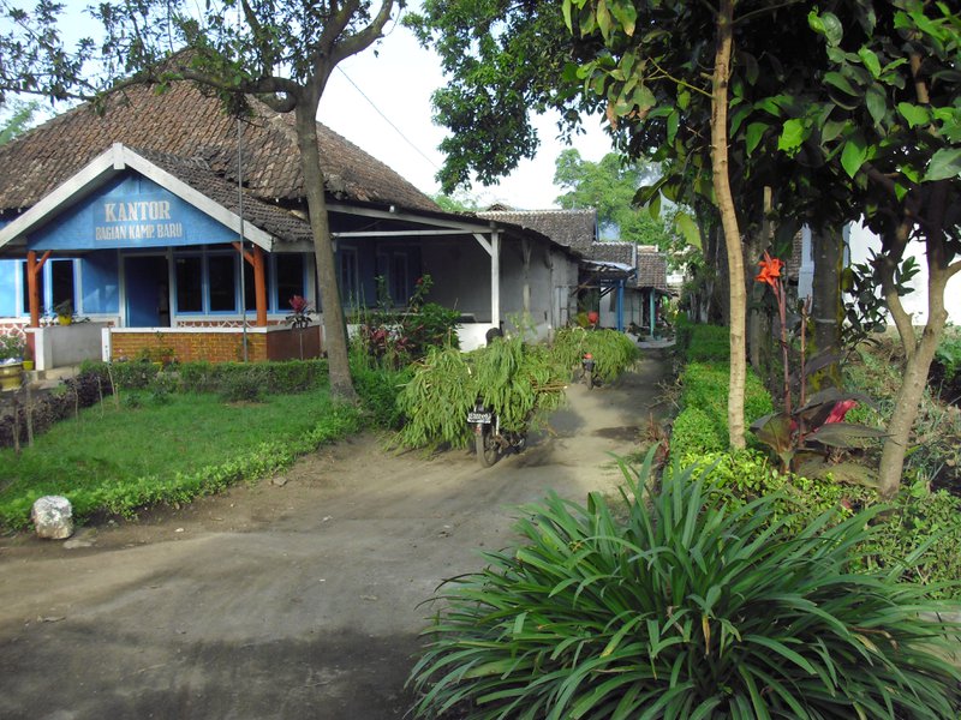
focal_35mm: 38
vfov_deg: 37.7
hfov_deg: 49.0
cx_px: 480
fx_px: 1055
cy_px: 360
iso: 100
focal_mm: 6.2
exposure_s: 1/250
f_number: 2.8
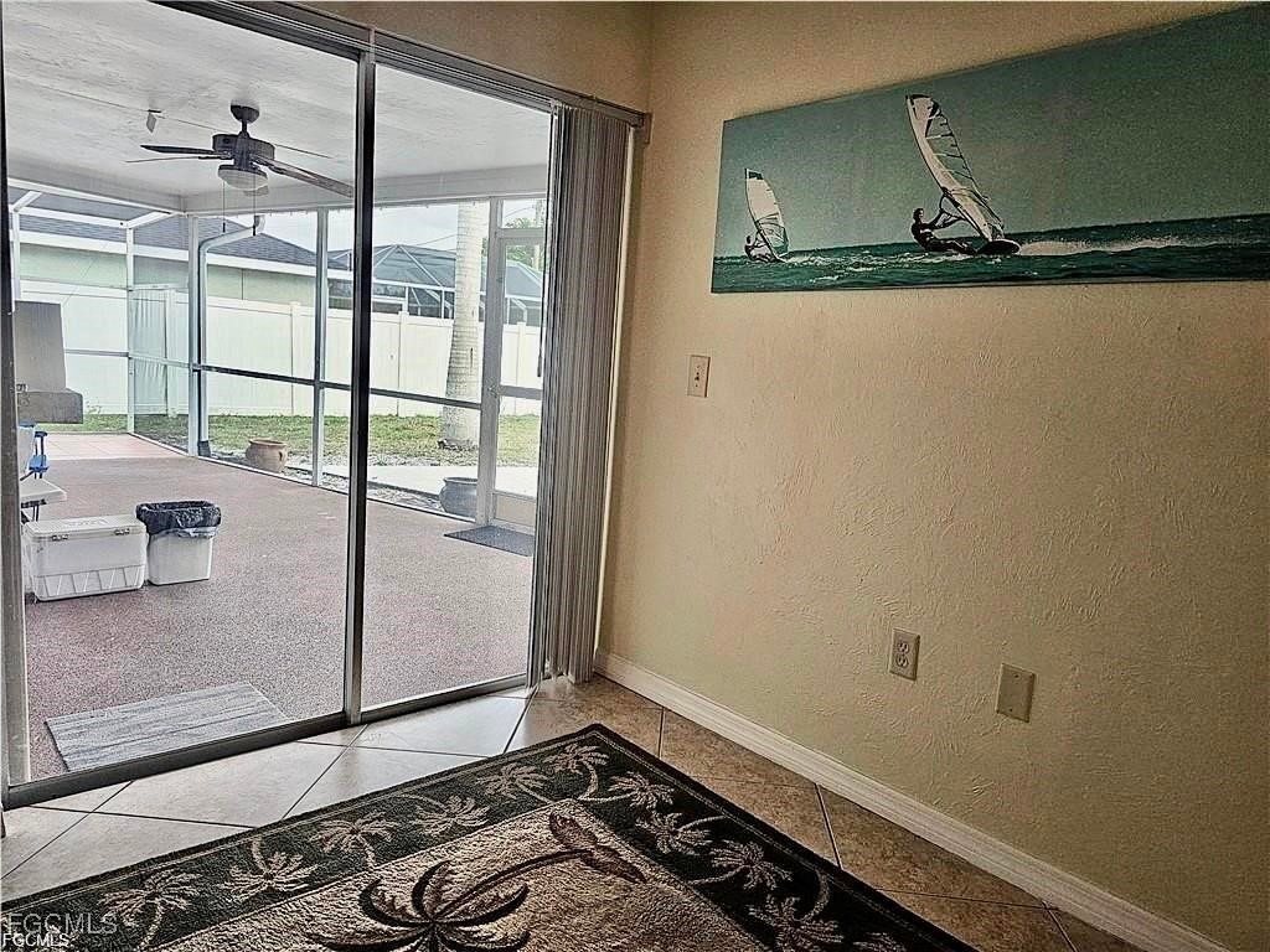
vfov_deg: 58.9
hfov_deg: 73.9
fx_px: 844
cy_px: 476
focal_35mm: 23
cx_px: 635
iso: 320
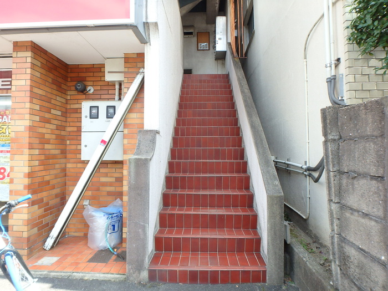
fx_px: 235
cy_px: 146
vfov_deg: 63.4
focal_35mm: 21
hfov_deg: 79.0
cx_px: 194
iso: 125
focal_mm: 3.7
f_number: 3.5
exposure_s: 1/160
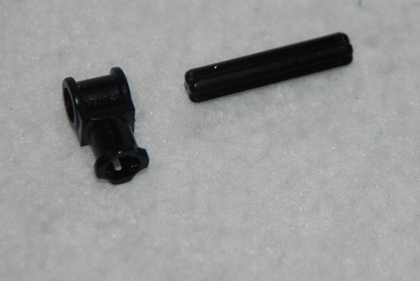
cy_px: 3
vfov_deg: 3.3
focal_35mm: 416
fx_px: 4860
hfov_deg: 4.9
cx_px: 340
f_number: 5.6
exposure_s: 1/60
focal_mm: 135
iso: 100
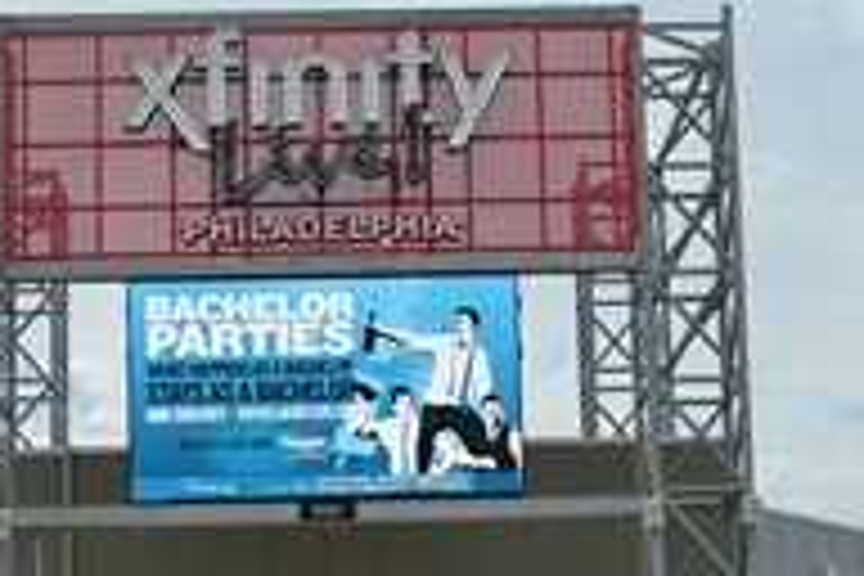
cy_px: 646
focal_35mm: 86
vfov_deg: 15.4
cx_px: 374
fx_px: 2064
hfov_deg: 23.6
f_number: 5.6
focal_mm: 20
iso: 180
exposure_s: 1/125
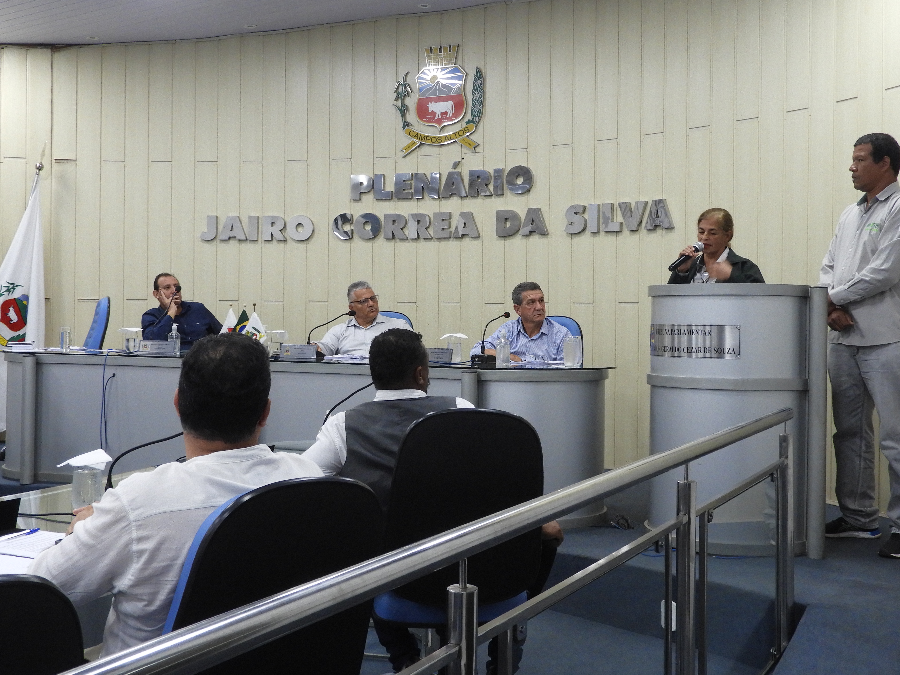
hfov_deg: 44.8
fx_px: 1092
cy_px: 315
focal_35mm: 42
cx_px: 481
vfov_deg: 34.3
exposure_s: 1/30
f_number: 3.6
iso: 280
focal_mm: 5.9
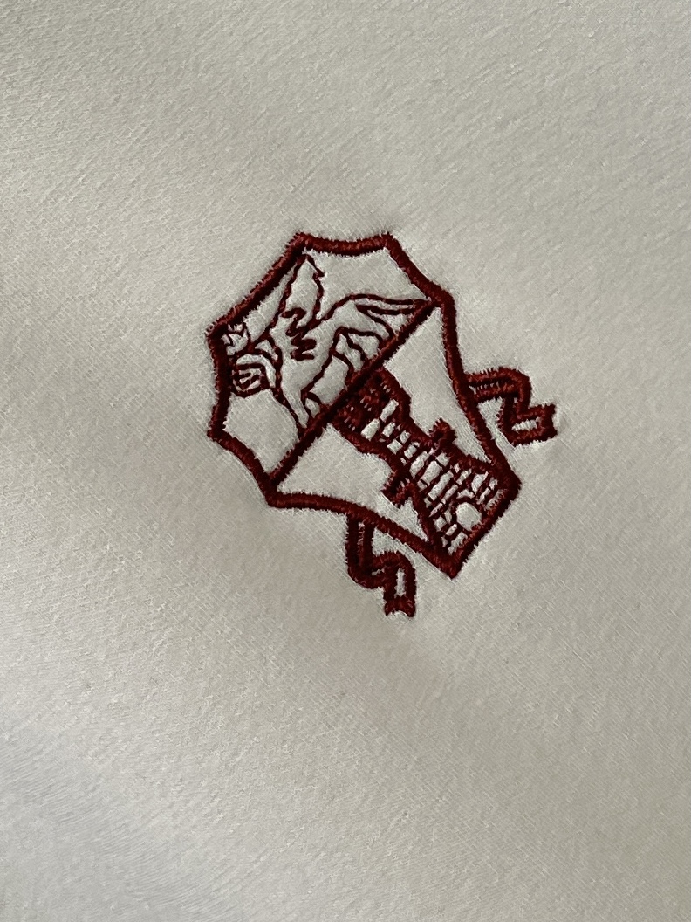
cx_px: 346
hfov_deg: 53.1
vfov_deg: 67.3
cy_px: 461
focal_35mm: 26
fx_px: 692
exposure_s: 1/121
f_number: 1.8
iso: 64
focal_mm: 4.25
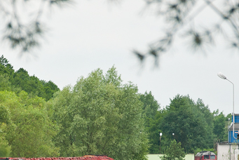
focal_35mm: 405
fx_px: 2691
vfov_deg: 3.4
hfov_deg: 5.1
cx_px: 90
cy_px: 179
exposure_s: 1/250
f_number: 5.6
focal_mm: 90
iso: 200
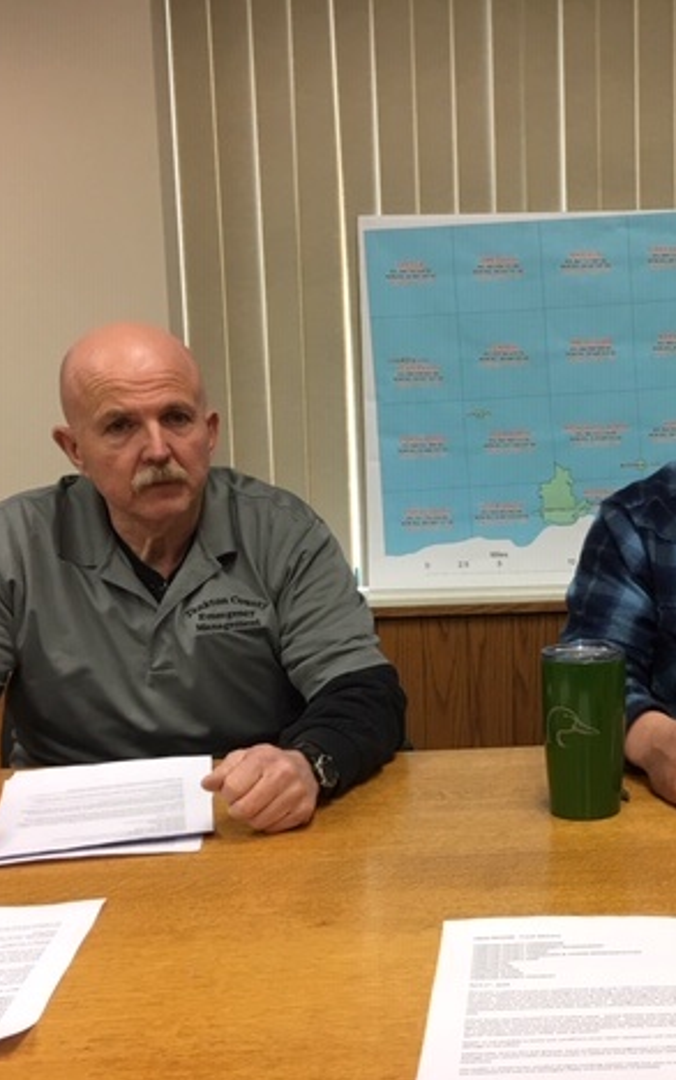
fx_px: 1237
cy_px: 549
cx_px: 547
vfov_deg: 47.2
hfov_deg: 29.8
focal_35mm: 42
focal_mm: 4.15
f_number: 2.2
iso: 80
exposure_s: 1/30
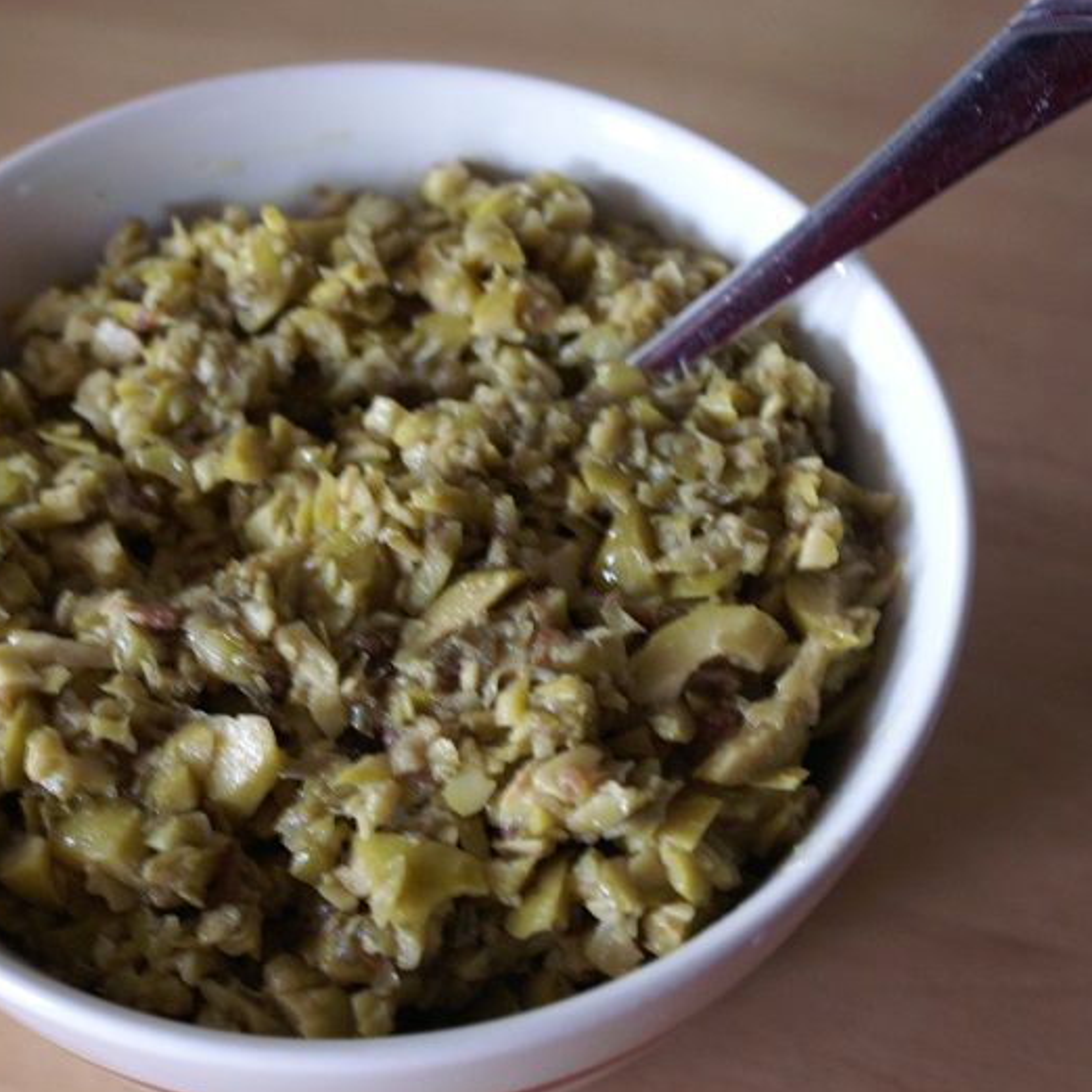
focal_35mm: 78
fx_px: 2784
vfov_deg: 22.2
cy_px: 549
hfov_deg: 22.1
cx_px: 374
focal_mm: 40
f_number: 5.6
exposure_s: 1/8
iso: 800
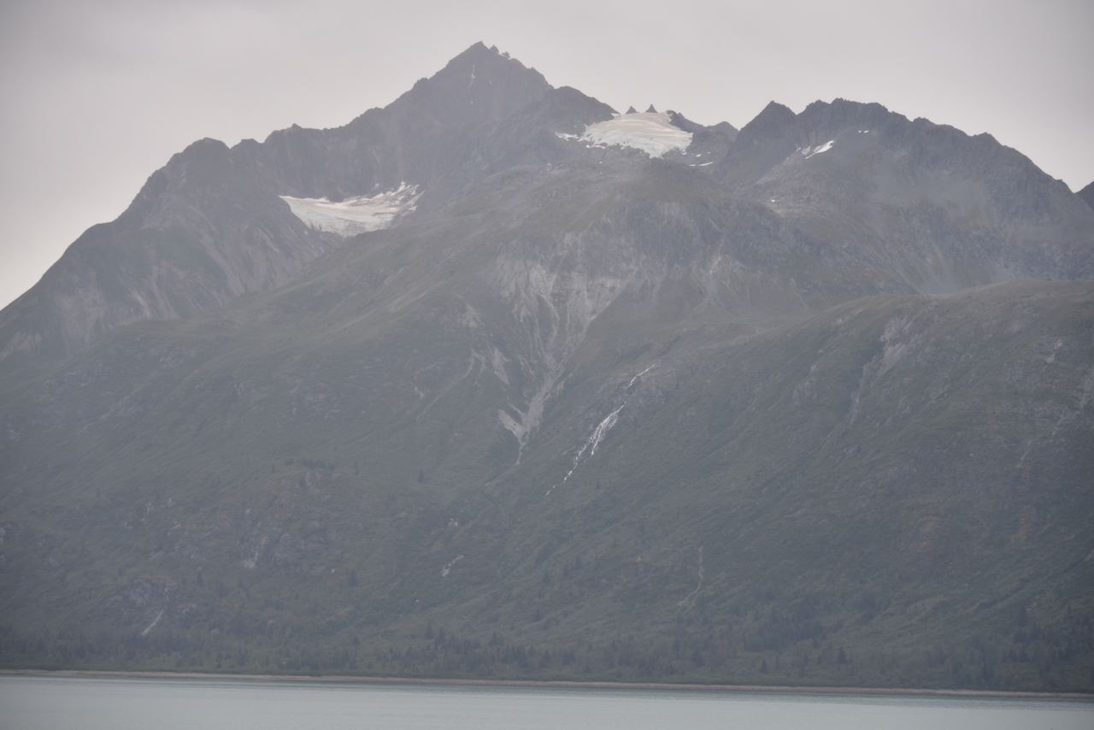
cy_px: 365
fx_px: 3799
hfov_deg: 16.4
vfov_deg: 11.0
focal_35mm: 125
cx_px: 547
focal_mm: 125
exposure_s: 1/250
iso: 280
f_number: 5.6
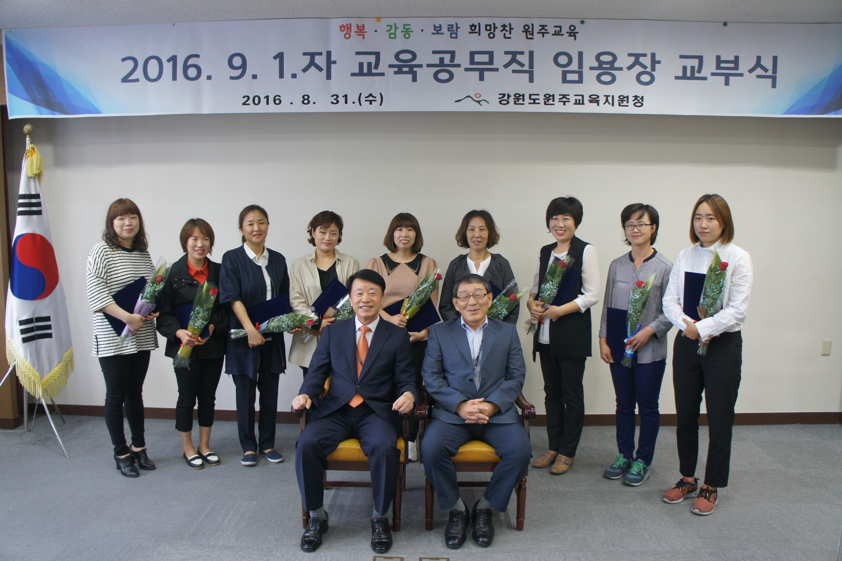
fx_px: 631
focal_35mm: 27
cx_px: 421
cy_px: 280
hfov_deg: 67.4
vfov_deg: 47.9
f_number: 3.5
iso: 320
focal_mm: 18
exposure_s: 1/30
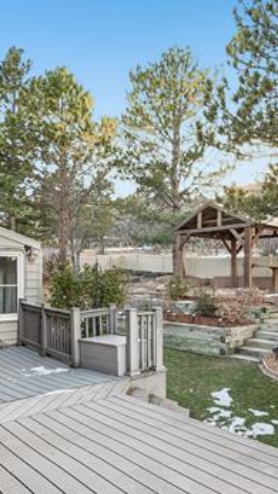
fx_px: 380
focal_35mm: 29
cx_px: 202
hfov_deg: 39.3
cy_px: 280
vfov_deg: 65.8
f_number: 8
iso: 800
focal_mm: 10
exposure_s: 1/20
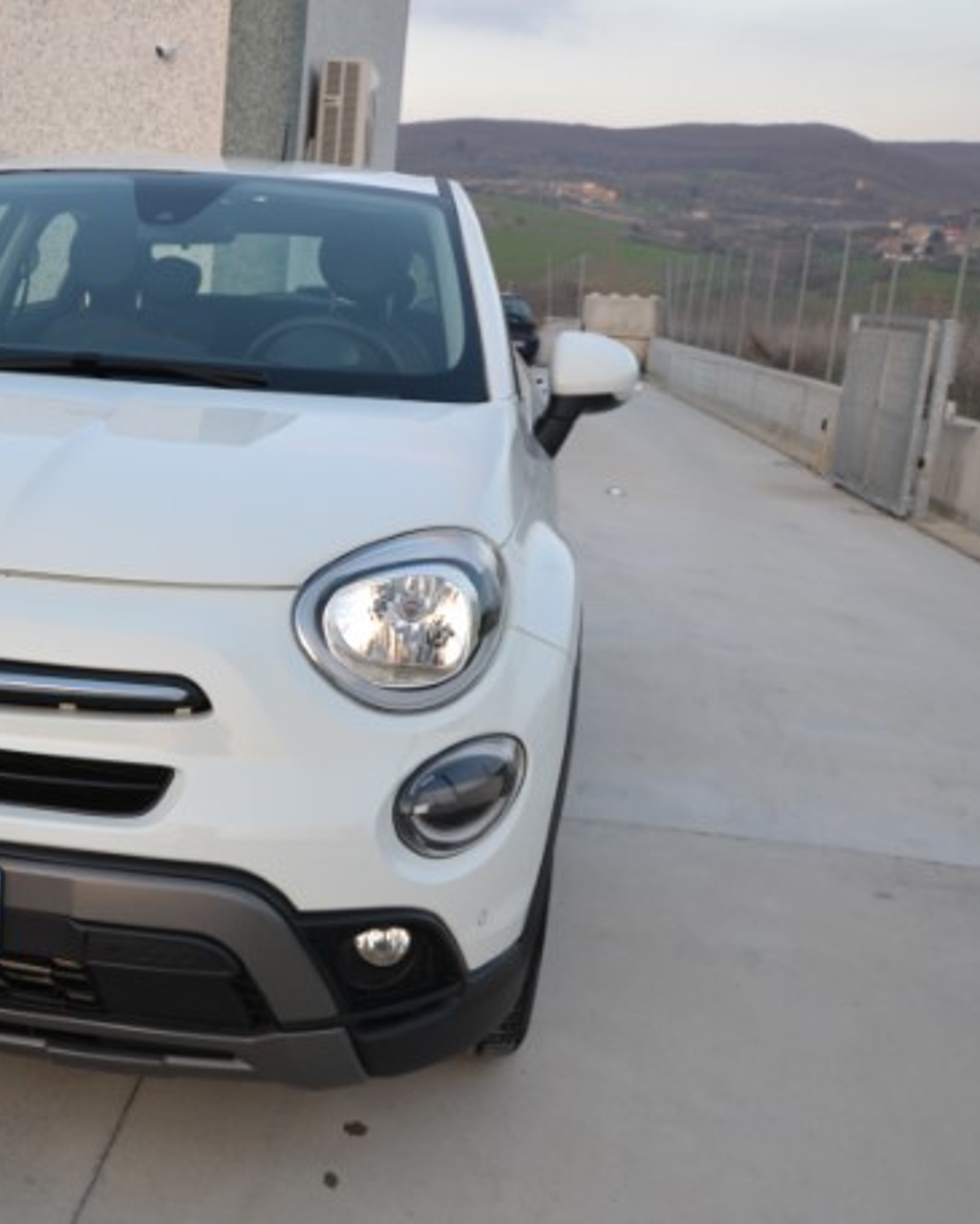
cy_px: 623
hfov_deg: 35.5
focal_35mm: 40
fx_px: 1450
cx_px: 134
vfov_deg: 45.8
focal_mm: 18
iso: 400
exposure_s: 1/125
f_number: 5.6
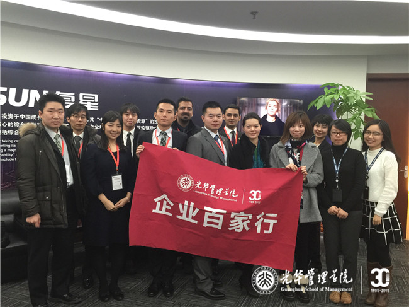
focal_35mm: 29
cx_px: 204
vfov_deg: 48.2
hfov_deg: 61.7
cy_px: 154
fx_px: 343
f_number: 2.2
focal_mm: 4.15
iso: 100
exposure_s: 1/17
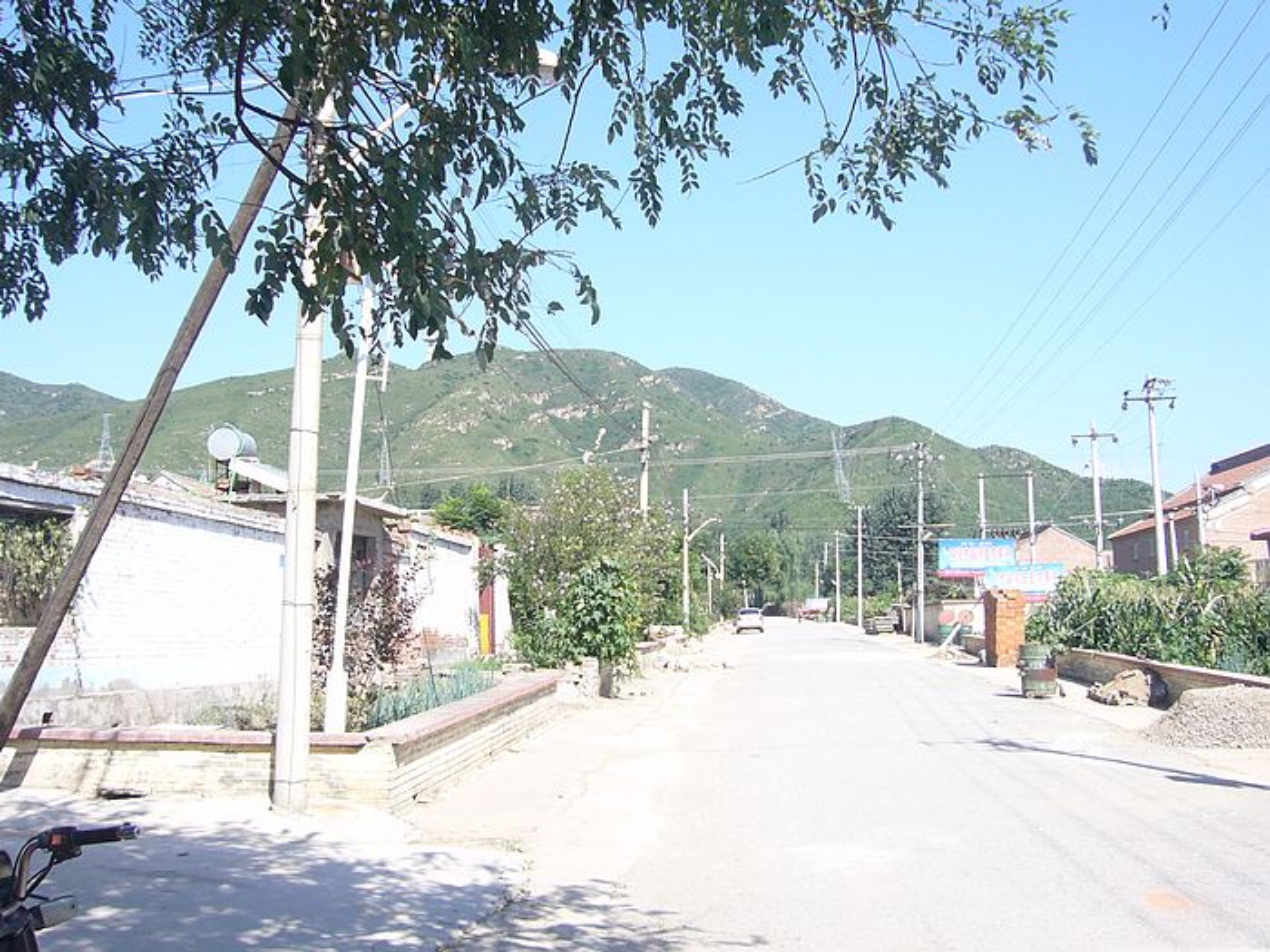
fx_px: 1468
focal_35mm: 40
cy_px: 476
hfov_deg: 46.8
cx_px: 635
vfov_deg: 36.0
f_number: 5.6
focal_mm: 4.7
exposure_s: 1/200
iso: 80
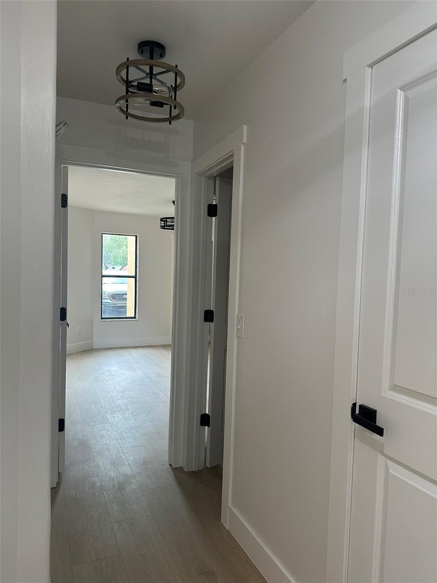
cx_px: 218
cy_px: 292
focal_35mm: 24
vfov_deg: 71.6
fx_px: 404
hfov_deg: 56.8
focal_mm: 6.86
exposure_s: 1/120
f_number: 1.78
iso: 200
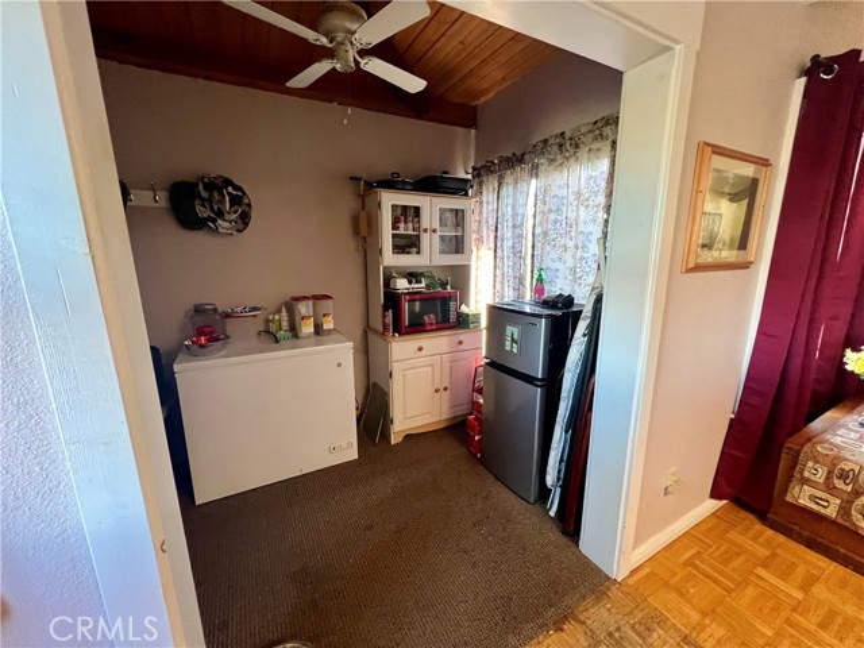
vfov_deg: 89.9
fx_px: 324
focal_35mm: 13
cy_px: 324
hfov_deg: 106.2
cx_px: 432
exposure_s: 1/60
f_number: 1.8
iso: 500
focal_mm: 1.57
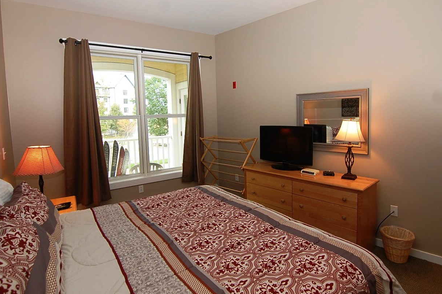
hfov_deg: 85.2
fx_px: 240
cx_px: 230
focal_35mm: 20
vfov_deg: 62.7
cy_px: 133
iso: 400
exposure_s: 1/60
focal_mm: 11
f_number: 4
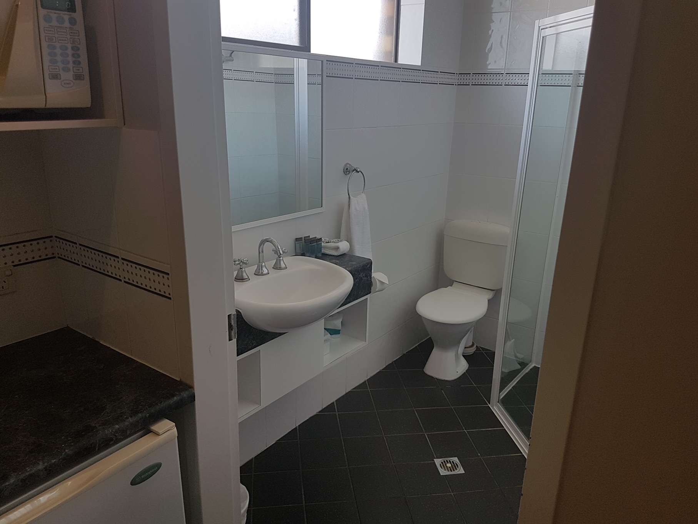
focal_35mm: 26
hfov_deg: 67.3
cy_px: 262
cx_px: 349
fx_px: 524
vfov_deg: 53.1
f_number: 1.7
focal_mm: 4.2
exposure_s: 1/186
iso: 40
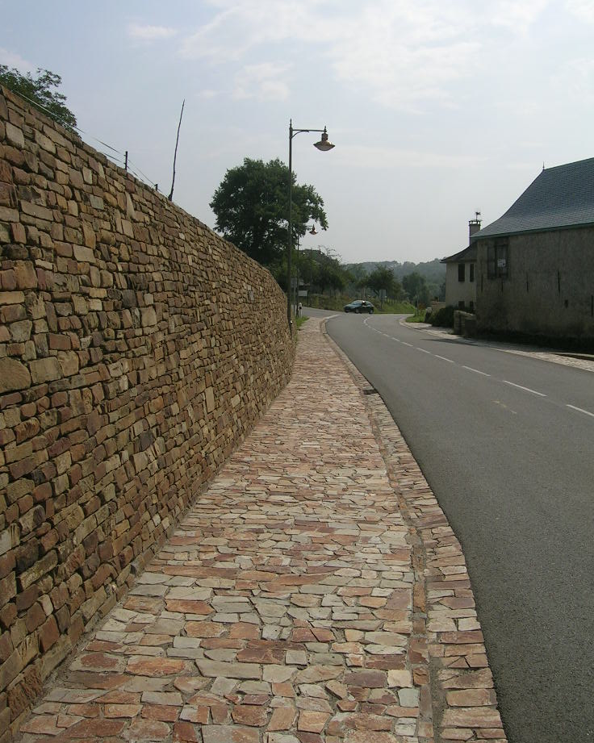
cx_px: 303
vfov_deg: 48.0
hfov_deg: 39.1
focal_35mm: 38
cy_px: 361
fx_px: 836
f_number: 4.8
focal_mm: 5.4
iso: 50
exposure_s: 1/1033
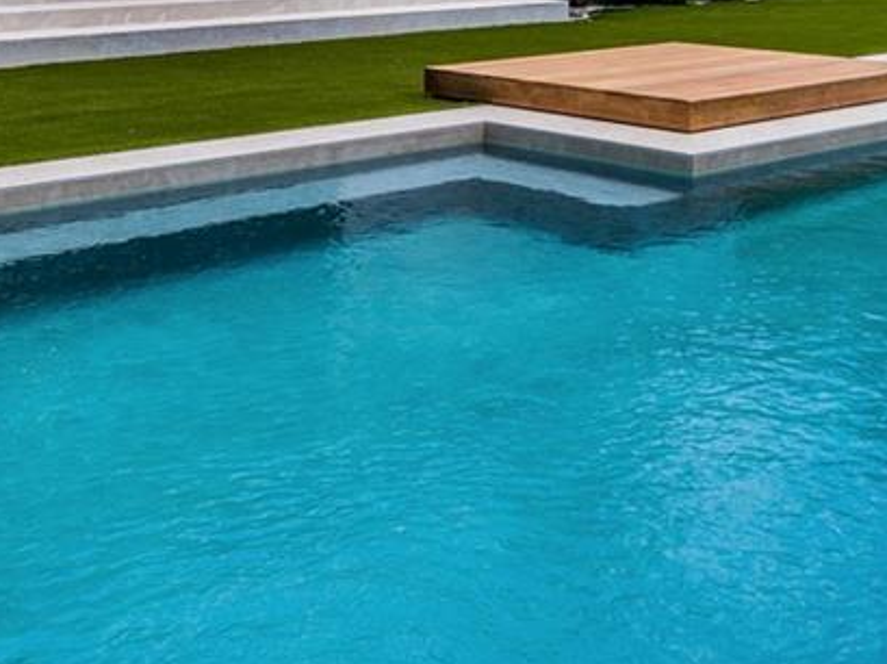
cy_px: -115
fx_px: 1638
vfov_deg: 21.4
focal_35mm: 64
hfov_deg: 29.6
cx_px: 718
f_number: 10
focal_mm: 17
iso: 125
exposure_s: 1/100
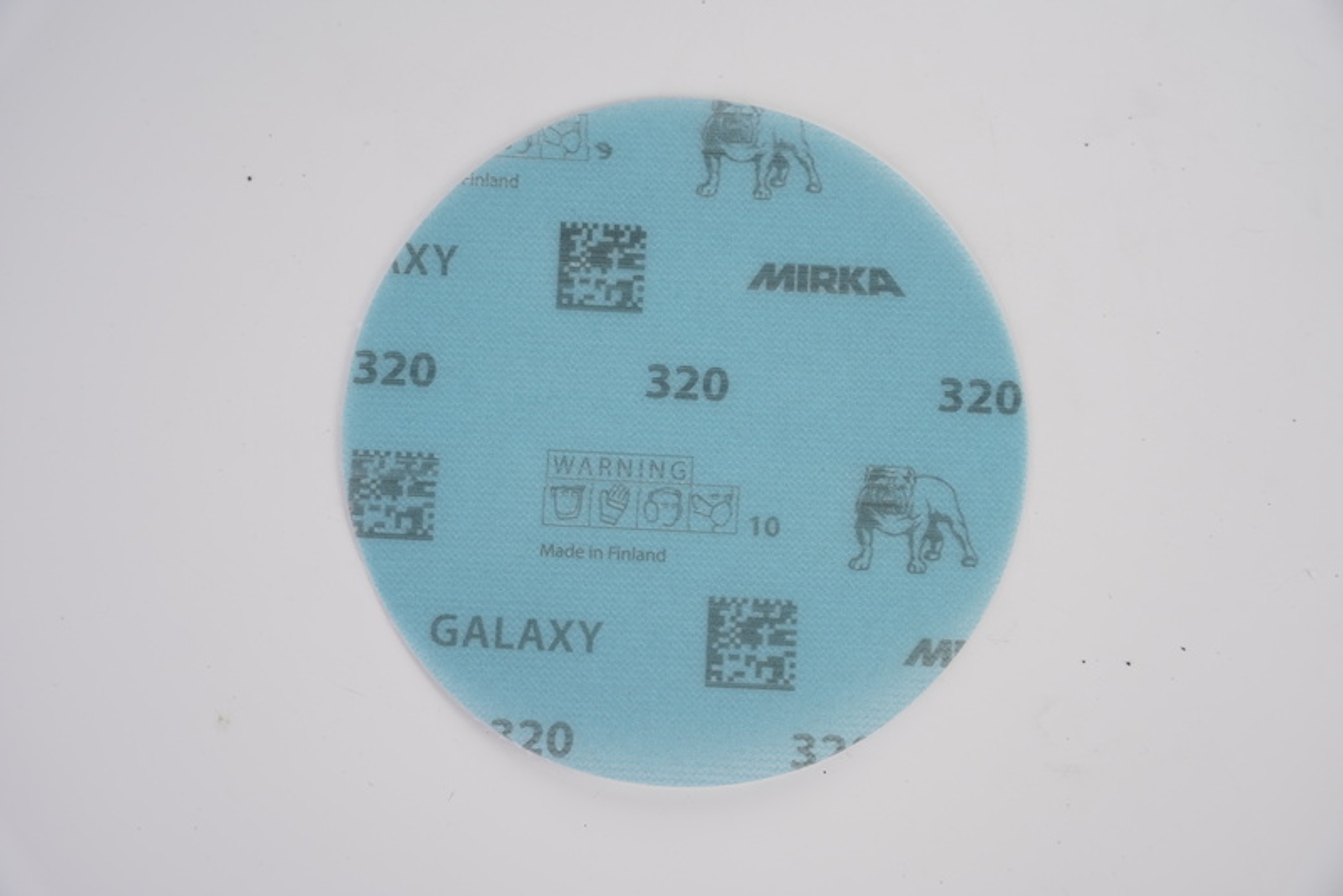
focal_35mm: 50
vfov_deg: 27.1
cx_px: 672
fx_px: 1862
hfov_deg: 39.7
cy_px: 448
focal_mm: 49.9
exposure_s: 1/160
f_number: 5
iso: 400
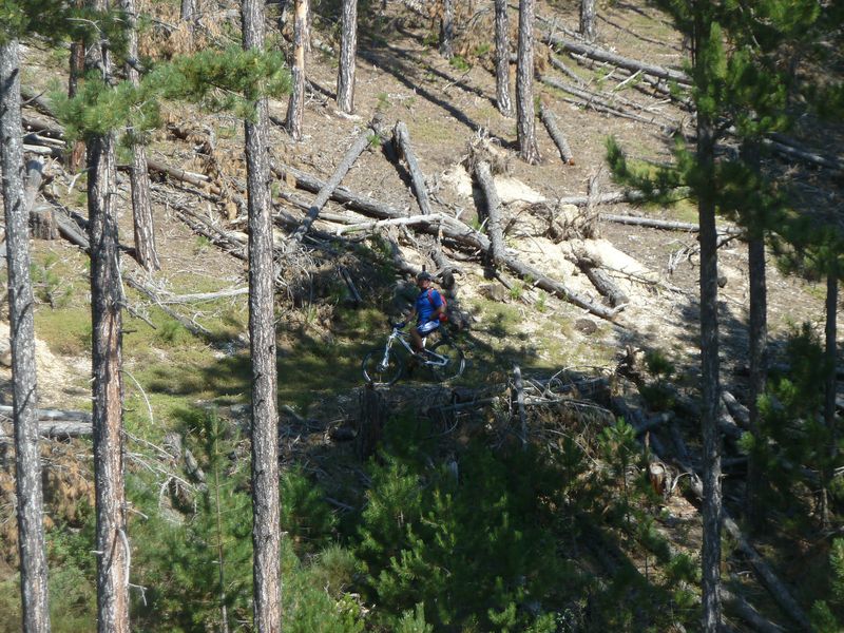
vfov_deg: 9.4
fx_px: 3852
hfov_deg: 12.5
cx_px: 422
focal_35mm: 158
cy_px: 316
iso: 80
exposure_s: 1/200
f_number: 4.5
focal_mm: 25.9
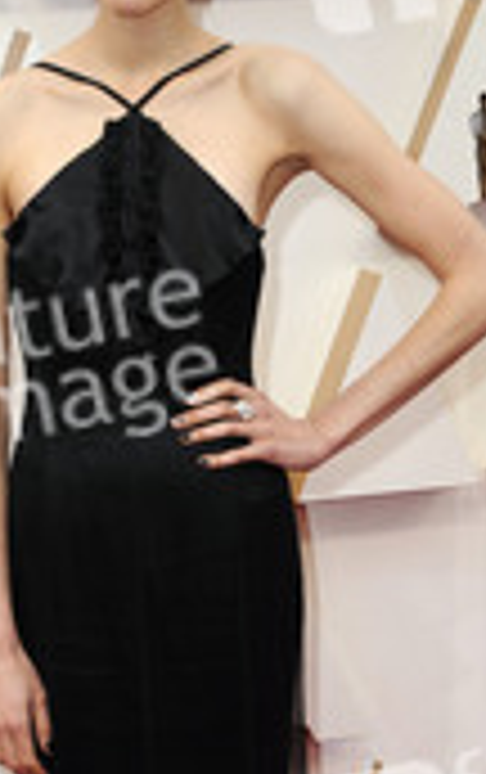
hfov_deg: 8.9
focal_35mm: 147
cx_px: 119
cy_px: 603
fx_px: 3105
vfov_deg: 14.1
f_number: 7.1
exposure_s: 1/250
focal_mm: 62
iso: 800
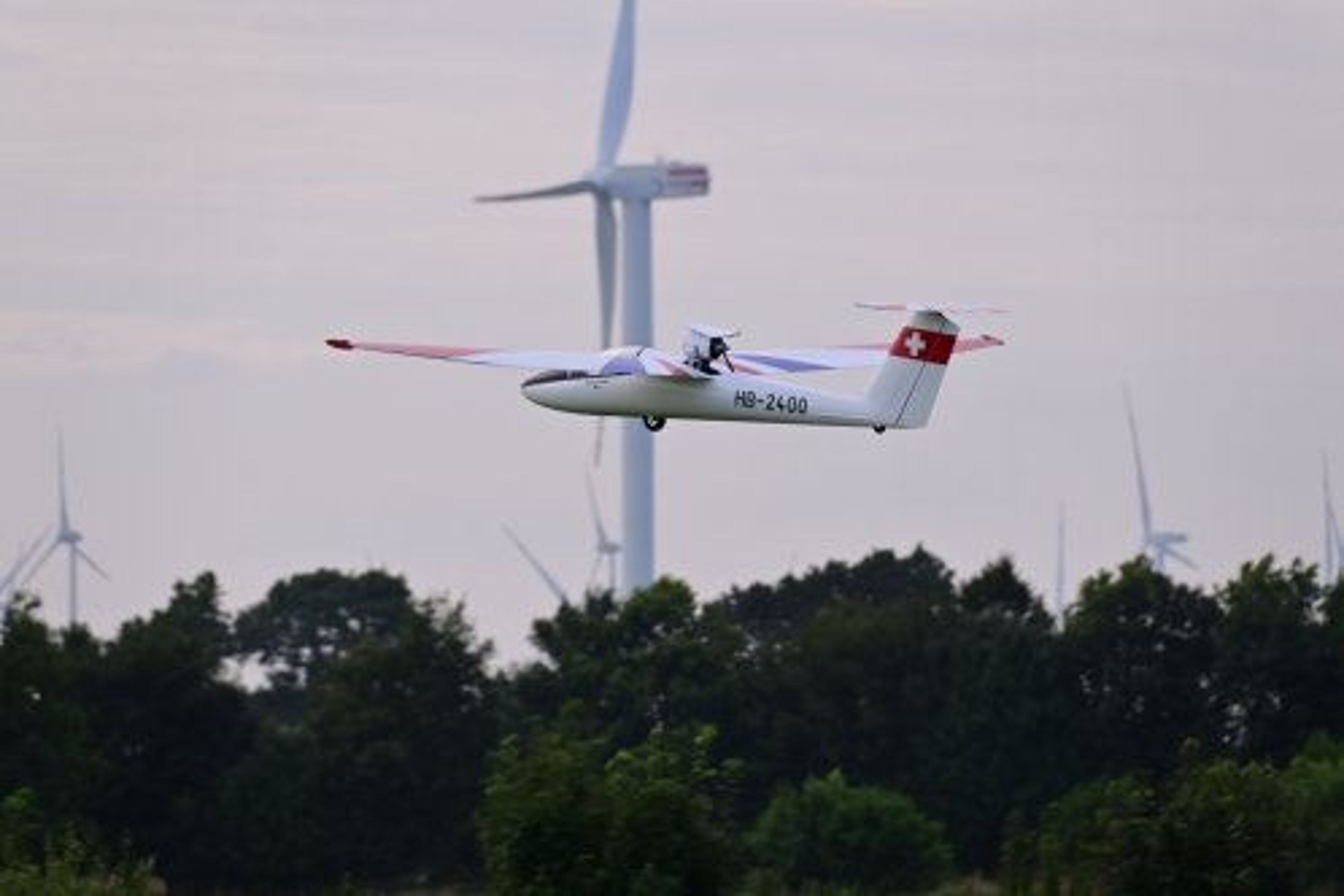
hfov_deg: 6.9
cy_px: 448
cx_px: 672
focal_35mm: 300
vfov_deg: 4.6
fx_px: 11199
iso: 640
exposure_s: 1/1600
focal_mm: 200
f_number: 5.6
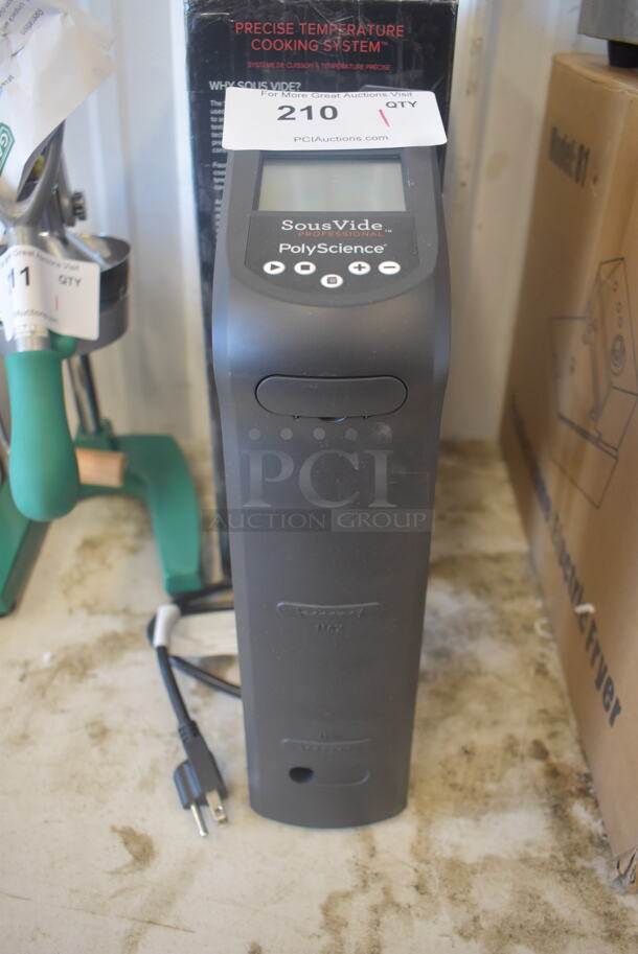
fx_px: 796
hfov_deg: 43.7
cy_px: 477
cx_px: 319
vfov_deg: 61.9
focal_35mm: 30
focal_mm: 20
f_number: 3.5
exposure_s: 1/125
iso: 1400
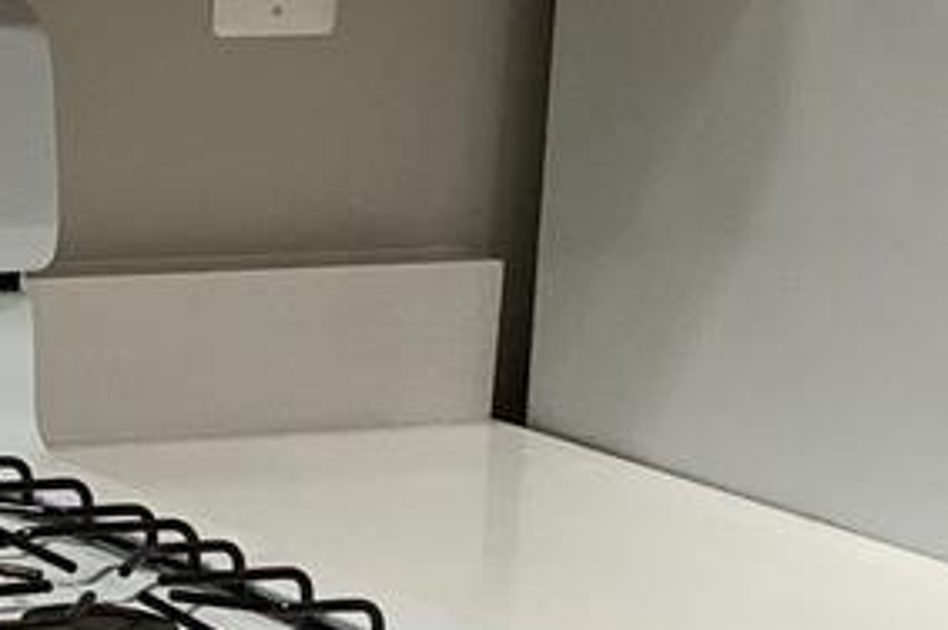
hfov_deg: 9.9
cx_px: -831
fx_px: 5155
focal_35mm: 196
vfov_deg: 7.0
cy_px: 188
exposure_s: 1/60
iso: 100
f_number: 1.8
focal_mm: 4.25
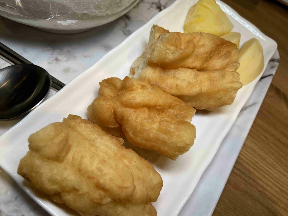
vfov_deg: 53.1
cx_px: 144
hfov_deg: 67.3
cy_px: 108
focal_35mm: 26
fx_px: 216
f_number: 1.8
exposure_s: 1/329
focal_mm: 4.25
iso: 32
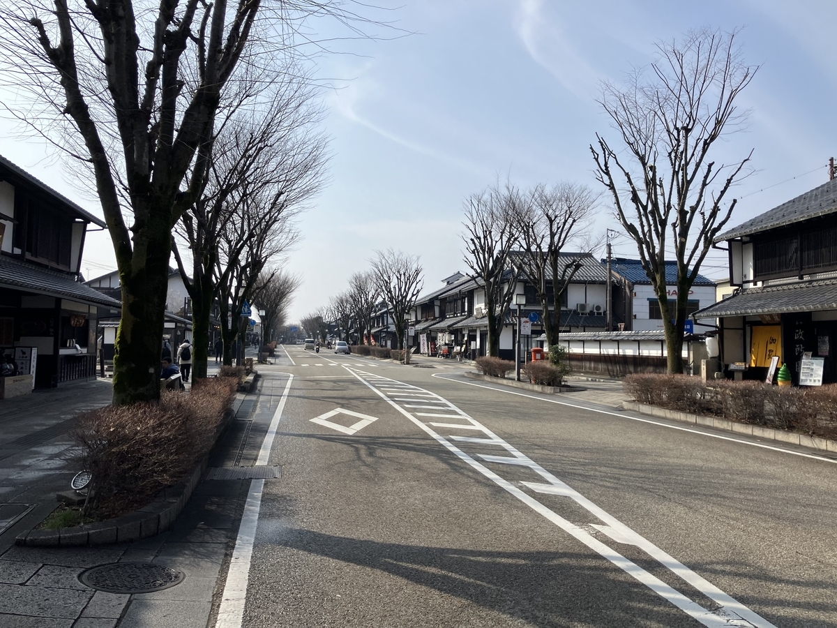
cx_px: 418
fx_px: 677
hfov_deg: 63.4
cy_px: 314
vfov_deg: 49.7
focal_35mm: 28
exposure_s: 1/2857
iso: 32
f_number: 1.8
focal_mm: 3.99
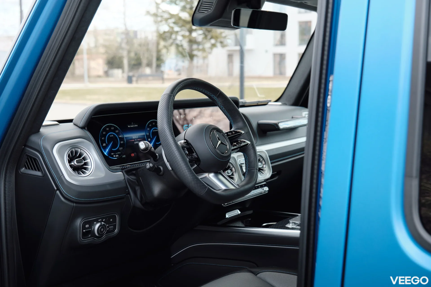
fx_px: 539
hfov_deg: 43.6
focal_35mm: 45
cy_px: 144
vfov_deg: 29.9
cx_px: 216
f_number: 3.5
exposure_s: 1/280
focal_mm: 30.1
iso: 320
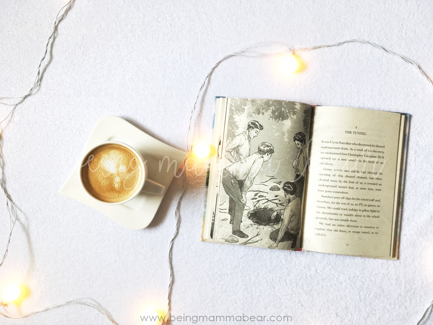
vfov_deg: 48.2
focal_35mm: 29
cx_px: 216
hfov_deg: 61.7
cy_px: 162
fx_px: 363
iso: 32
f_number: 2.2
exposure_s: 1/33
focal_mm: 4.15
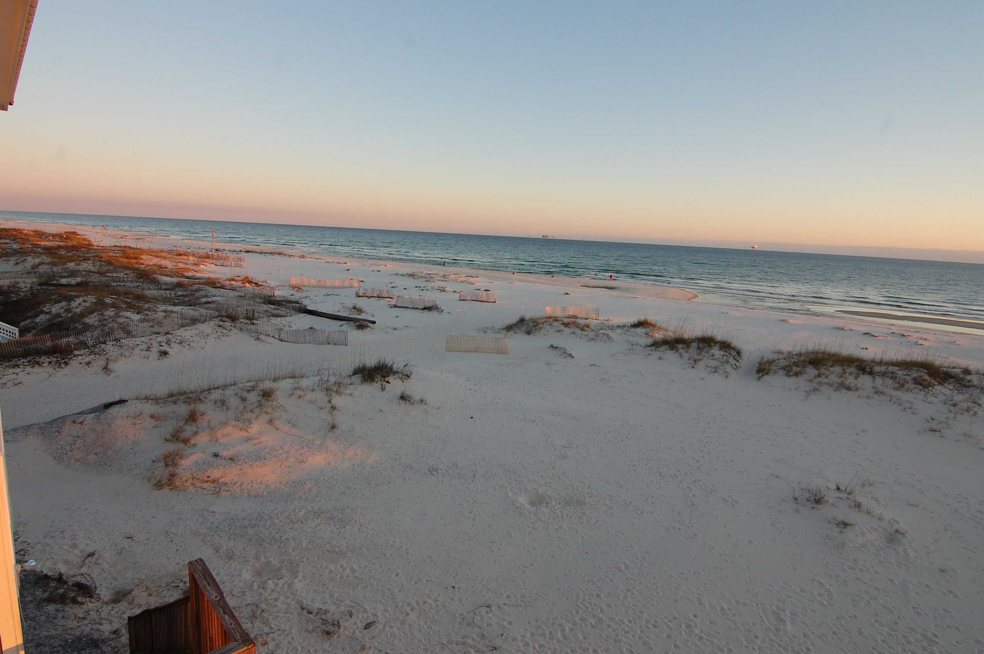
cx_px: 485
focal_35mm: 18
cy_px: 311
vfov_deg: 68.6
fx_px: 479
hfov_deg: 91.6
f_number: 9
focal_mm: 11
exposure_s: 1/100
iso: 400
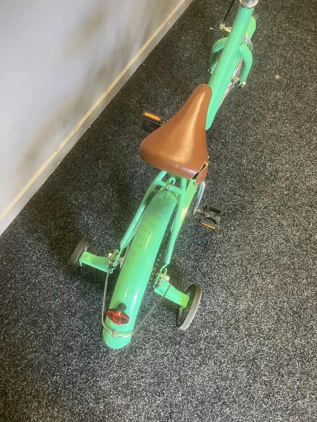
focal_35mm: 28
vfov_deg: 63.4
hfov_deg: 49.7
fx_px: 342
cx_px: 158
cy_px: 211
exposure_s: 1/50
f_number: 1.8
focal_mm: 3.99
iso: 250
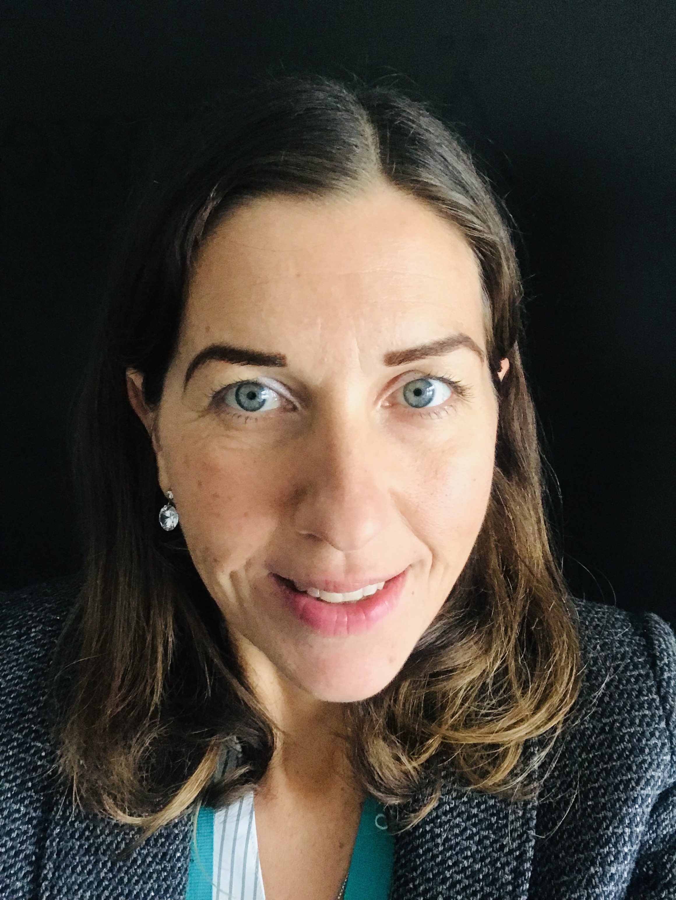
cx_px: 338
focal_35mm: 32
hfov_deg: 44.2
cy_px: 450
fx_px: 832
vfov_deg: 56.8
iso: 200
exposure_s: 1/30
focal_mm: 2.87
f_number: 2.2
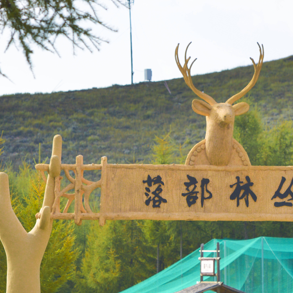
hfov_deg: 15.2
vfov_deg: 15.2
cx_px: 160
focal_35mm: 115
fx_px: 1101
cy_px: 147
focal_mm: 90
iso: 100
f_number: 5
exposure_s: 1/400
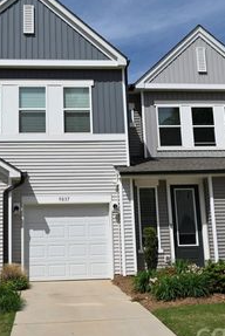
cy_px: 162
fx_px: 374
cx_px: 76
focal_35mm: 40
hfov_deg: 33.2
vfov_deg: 48.4
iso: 100
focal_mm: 23
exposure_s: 1/640
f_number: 9
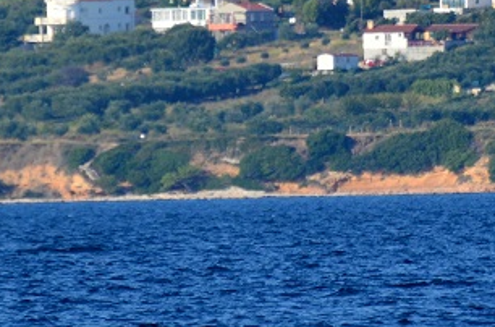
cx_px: 478
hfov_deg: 1.4
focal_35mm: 1470
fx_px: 20150
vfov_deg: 0.9
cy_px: -130
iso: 400
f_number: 6.3
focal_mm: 300
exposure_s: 1/1250
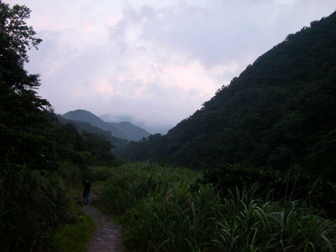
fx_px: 359
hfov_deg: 50.1
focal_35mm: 37
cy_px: 126
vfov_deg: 38.7
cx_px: 168
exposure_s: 1/23.3
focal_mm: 5.6
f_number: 2.7
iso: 100
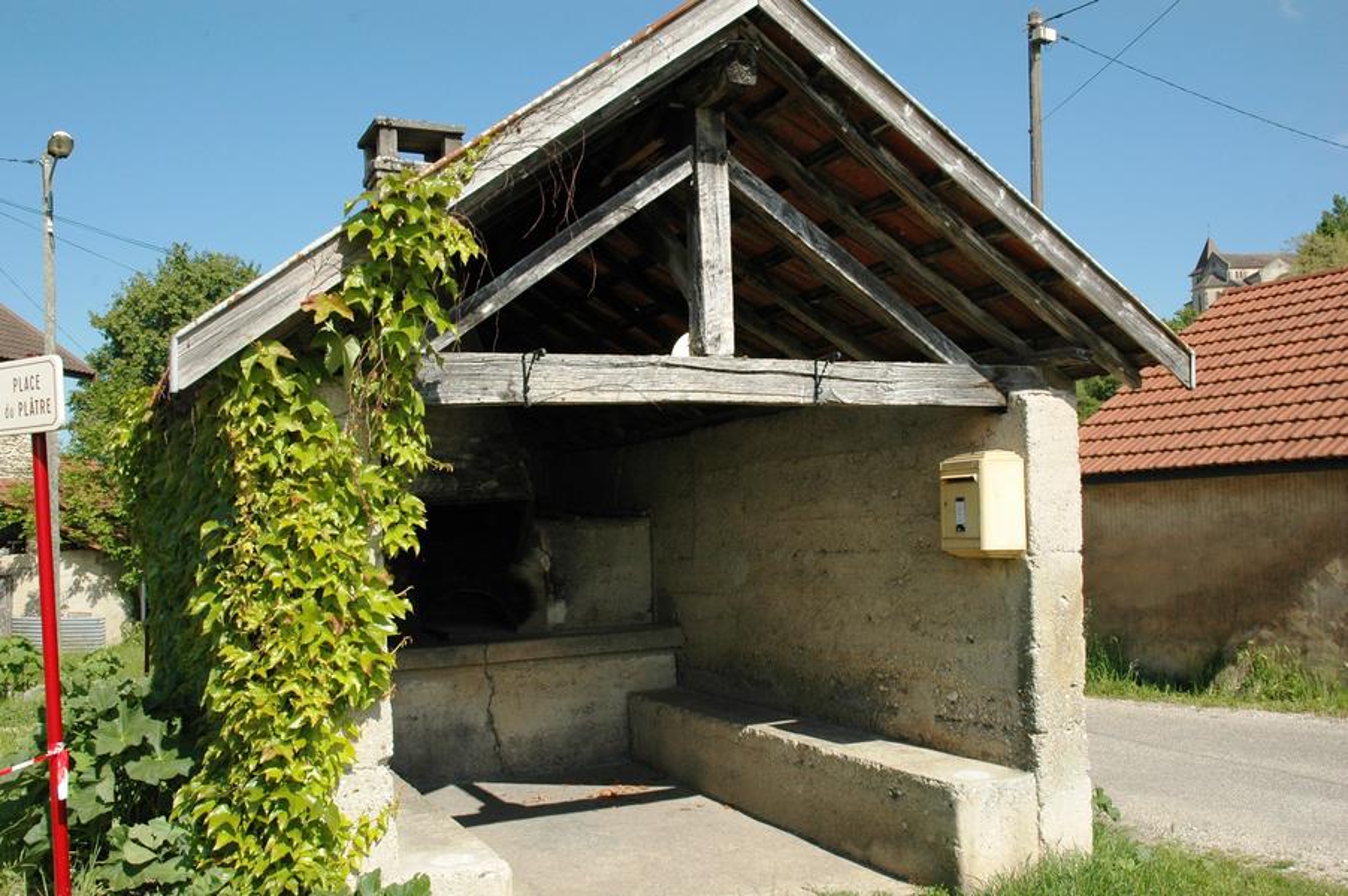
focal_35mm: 33
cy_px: 448
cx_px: 674
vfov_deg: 39.9
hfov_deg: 57.3
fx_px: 1235
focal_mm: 22
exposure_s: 1/320
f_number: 9
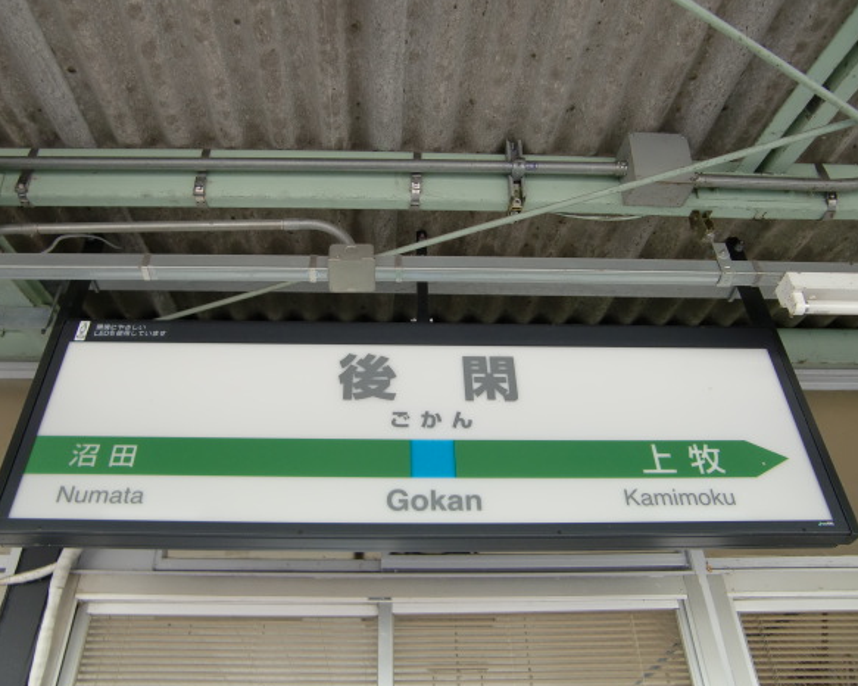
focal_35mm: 30
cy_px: 340
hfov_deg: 58.8
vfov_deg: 48.5
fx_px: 762
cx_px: 418
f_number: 2.6
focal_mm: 4.9
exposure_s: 1/60
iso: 100
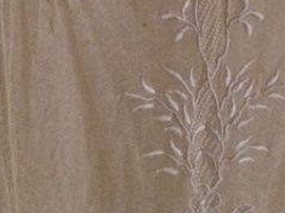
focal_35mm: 115
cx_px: 184
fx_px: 946
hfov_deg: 17.1
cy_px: -159
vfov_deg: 11.9
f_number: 2.2
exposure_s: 1/20
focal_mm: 4.12
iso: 320
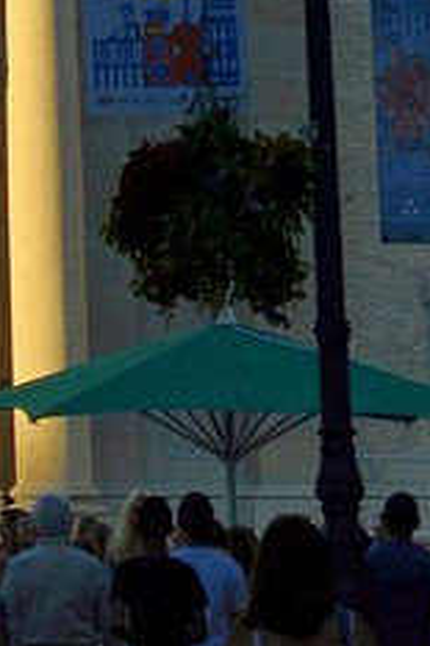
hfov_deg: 3.9
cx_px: -594
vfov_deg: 5.7
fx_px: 6172
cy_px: -1073
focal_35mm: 344
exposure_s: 1/200
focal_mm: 50
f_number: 13
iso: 400
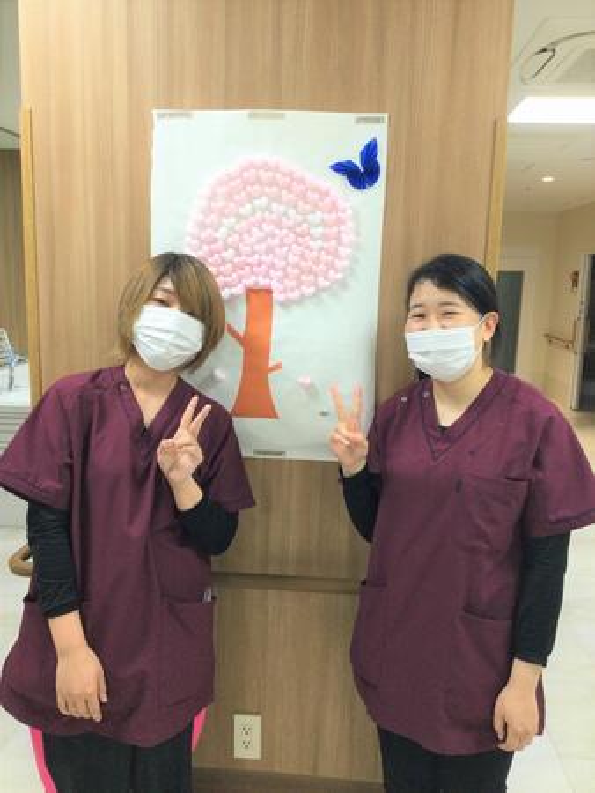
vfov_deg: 58.3
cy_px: 396
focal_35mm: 31
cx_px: 298
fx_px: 710
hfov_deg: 45.5
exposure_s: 1/30
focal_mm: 3.3
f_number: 2.4
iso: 25
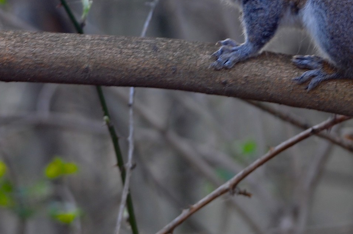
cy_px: -40
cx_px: 142
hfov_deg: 2.8
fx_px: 7334
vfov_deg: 1.8
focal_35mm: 749
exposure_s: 1/60
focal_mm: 200
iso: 200
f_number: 4
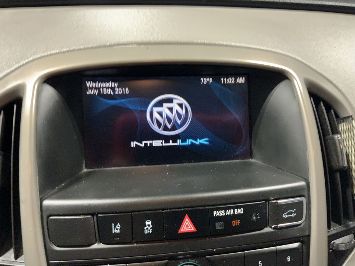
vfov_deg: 48.2
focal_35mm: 29
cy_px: 133
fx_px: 297
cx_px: 178
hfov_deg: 61.7
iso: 100
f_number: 1.8
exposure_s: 1/60
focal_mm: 3
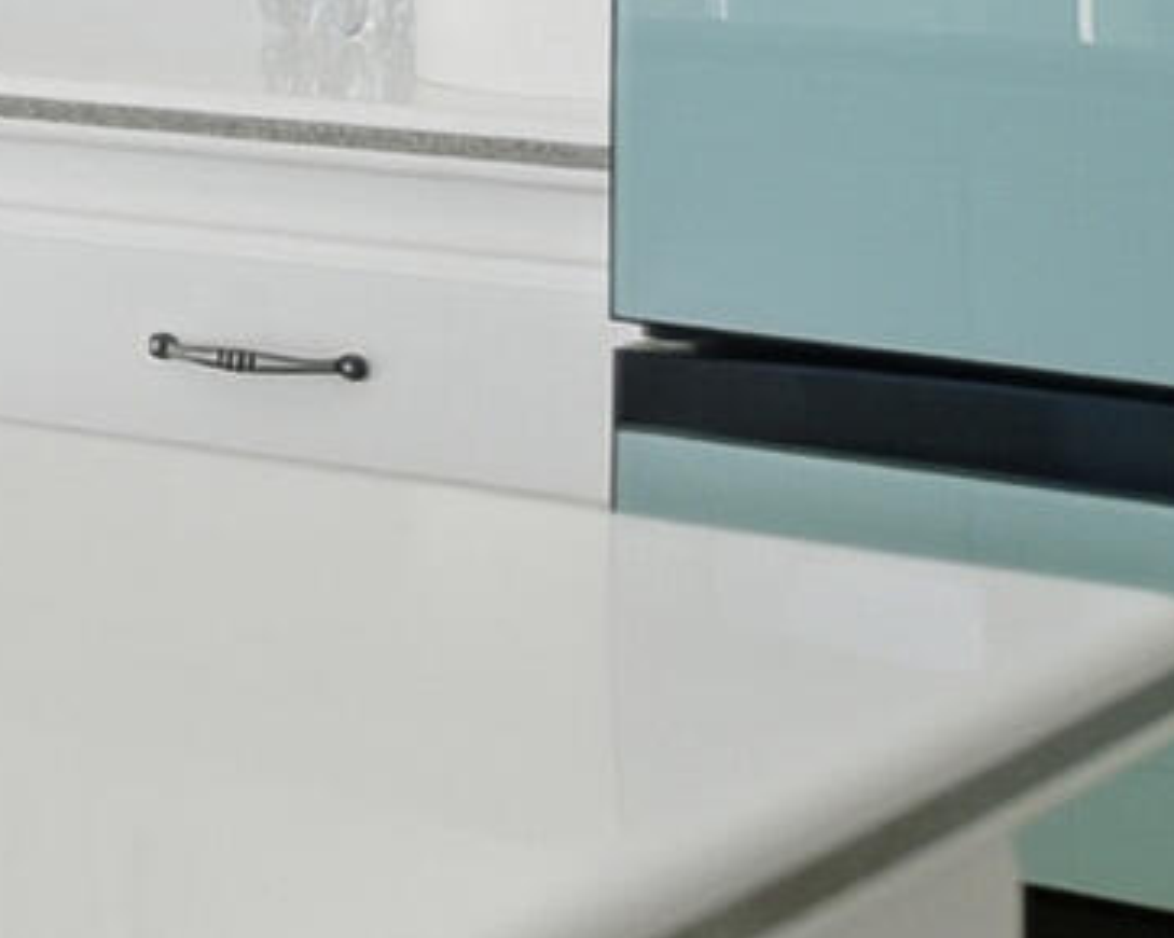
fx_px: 4584
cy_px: -361
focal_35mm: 132
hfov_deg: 10.9
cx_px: -2105
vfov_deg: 11.3
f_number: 2.8
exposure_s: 1/160
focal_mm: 17
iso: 100
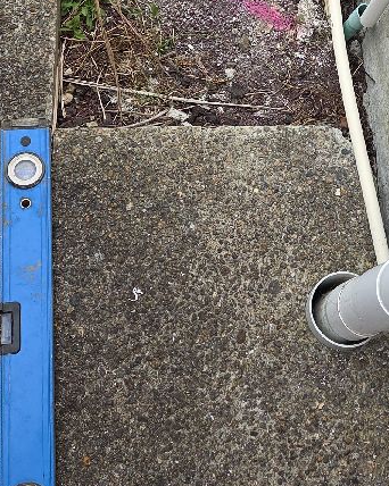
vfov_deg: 29.0
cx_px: 306
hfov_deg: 23.9
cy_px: 66
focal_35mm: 63
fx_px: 907
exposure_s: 1/182
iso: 40
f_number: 1.8
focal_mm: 5.4
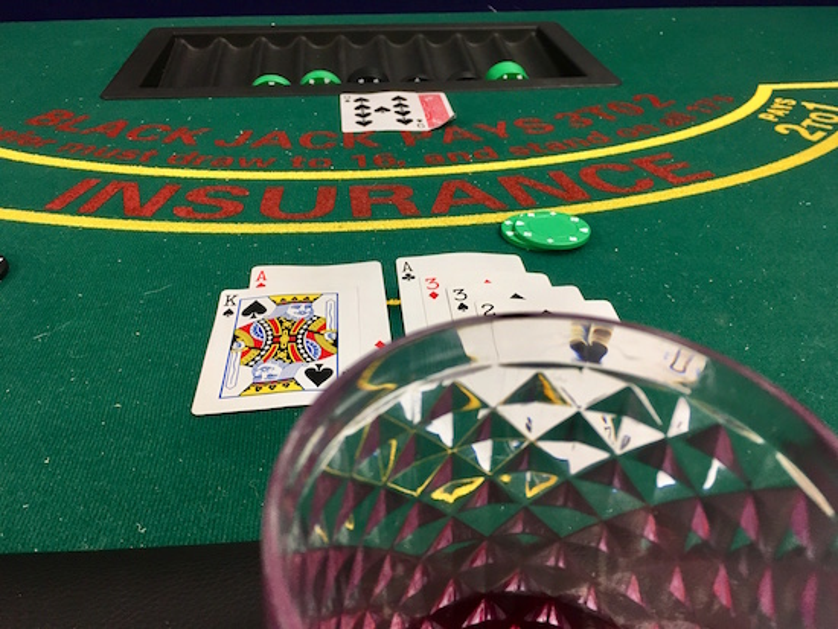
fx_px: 702
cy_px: 314
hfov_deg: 61.6
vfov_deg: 48.3
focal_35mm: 29
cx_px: 419
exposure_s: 1/30
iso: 40
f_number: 2.2
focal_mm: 4.15
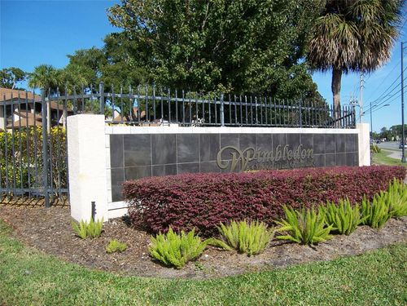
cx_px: 204
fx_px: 388
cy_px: 153
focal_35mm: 33
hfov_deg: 55.4
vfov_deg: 42.9
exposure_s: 1/1000
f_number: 3.4
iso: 80
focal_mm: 5.5
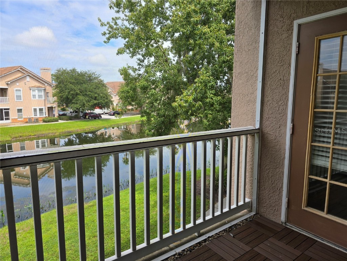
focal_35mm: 23
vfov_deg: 58.9
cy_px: 130
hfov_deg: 73.9
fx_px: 231
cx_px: 174
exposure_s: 1/342
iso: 12
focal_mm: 6.3
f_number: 1.7
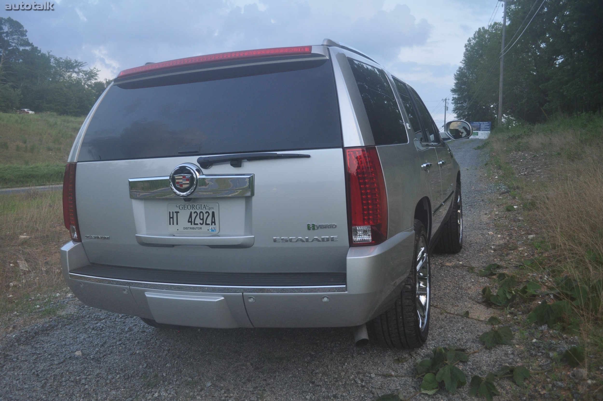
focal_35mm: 33
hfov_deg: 57.3
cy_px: 200
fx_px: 552
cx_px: 302
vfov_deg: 39.9
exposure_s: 1/80
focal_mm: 22
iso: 400
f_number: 4
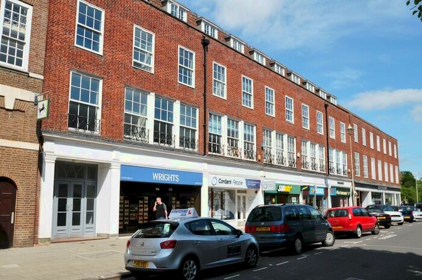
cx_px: 211
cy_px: 140
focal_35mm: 32
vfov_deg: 41.6
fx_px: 369
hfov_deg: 59.5
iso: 200
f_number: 10
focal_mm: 21
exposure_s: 1/400
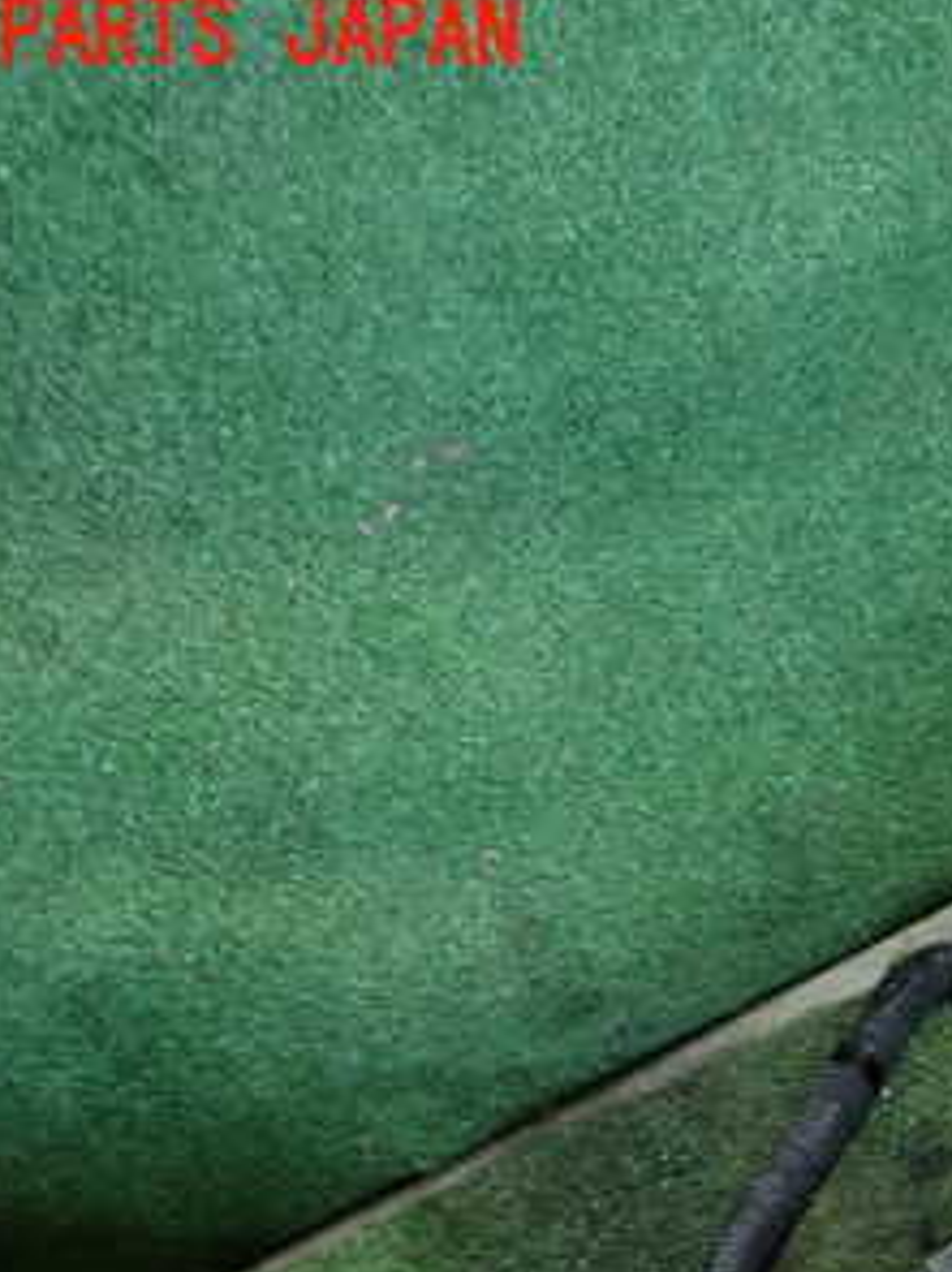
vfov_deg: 31.1
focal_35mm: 61
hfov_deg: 22.7
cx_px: 1030
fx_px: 2238
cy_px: 953
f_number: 2.3
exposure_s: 1/30
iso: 250
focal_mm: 5.4
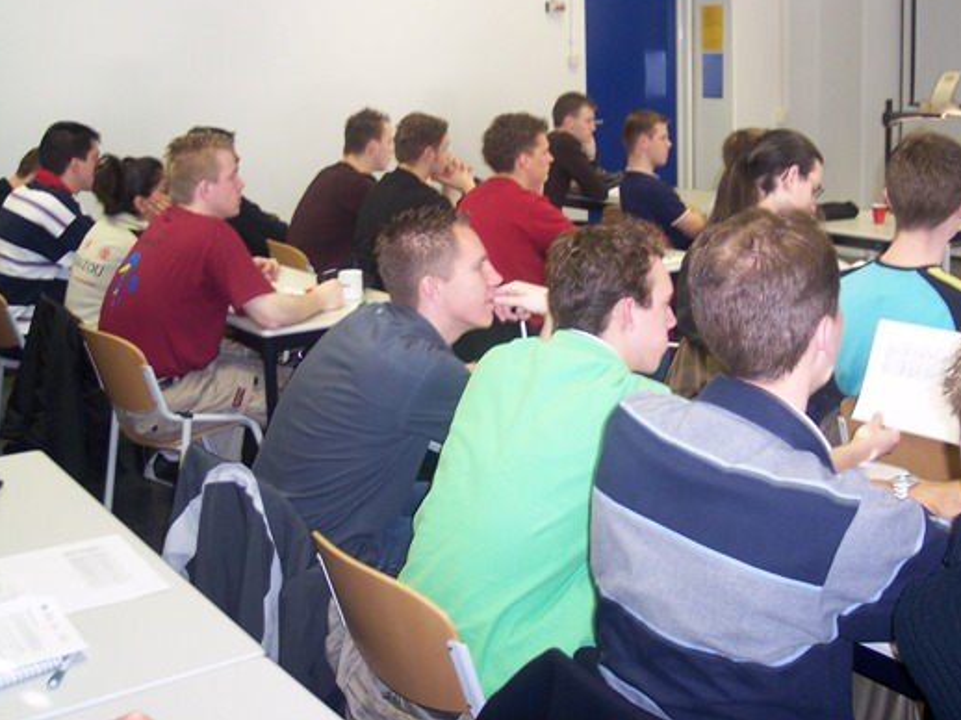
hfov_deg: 40.3
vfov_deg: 30.7
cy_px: 276
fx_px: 1304
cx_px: 559
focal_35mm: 47
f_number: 2.8
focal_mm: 8
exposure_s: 1/30
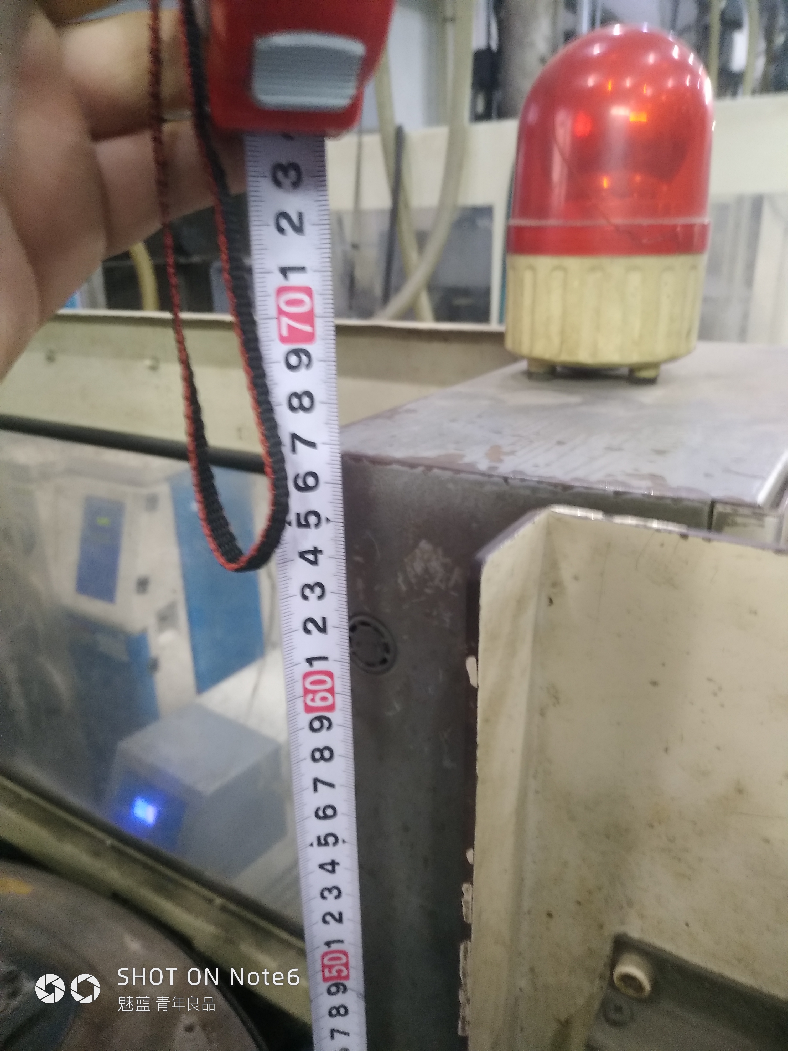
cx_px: 394
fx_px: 728
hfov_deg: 56.8
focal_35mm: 24
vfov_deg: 71.6
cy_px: 526
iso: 857
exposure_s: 1/20
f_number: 1.9
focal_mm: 3.94
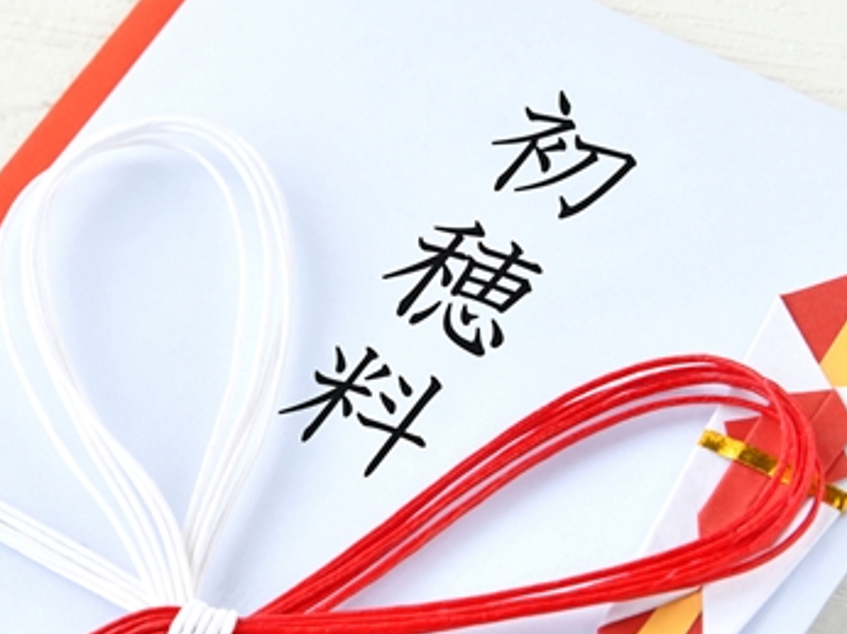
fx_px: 5282
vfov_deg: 6.9
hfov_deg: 9.1
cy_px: 442
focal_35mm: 216
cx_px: 135
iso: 800
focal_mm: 105
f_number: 14
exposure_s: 1/80
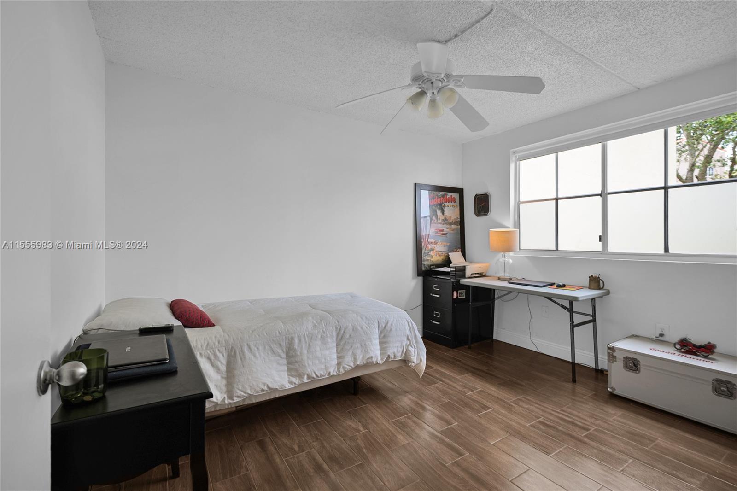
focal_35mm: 16
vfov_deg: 75.5
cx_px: 368
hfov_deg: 98.6
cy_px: 246
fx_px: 317
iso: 100
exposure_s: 1/30
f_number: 4
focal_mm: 15.5
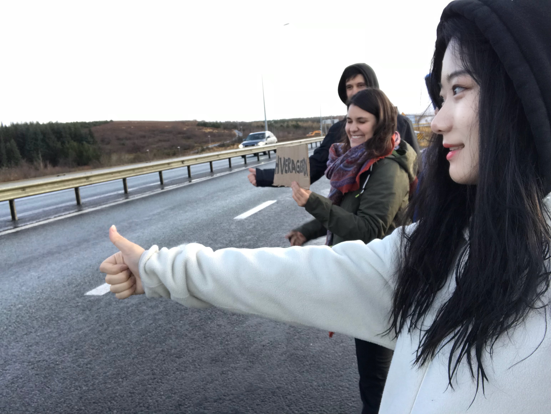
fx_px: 510
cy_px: 207
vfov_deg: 44.2
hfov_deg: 56.8
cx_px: 276
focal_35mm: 32
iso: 25
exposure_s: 1/100
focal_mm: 2.87
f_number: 2.2
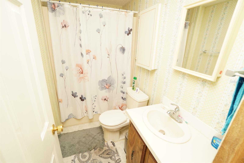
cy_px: 82
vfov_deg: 77.4
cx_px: 122
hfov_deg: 100.4
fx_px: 102
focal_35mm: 15
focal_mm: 10
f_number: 6.3
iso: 125
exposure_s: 1/60
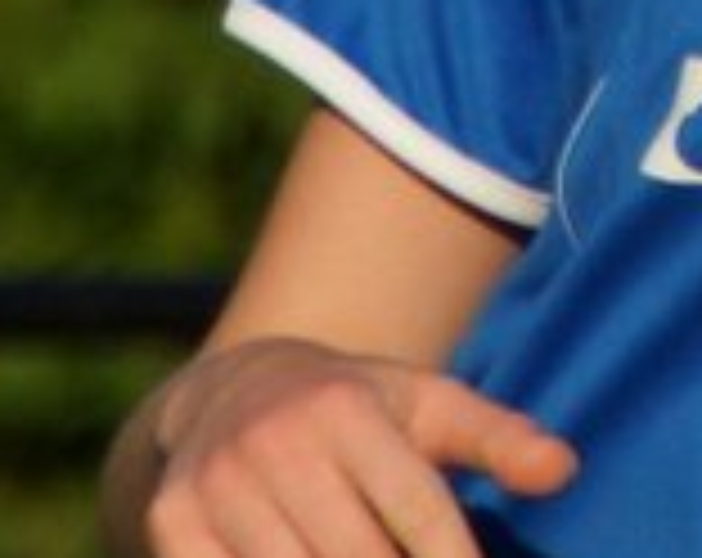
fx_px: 48060
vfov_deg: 0.7
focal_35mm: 2319
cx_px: 1678
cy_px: -20
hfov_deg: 0.8
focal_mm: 250
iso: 320
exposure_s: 1/1600
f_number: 6.3
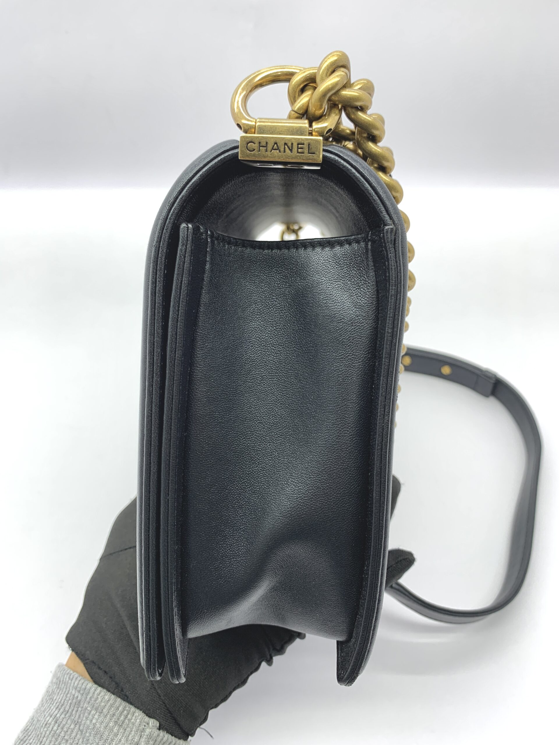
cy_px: 372
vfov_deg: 67.3
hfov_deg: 53.1
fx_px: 560
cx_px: 280
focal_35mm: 26
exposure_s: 1/100
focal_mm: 4.25
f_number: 1.8
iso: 32
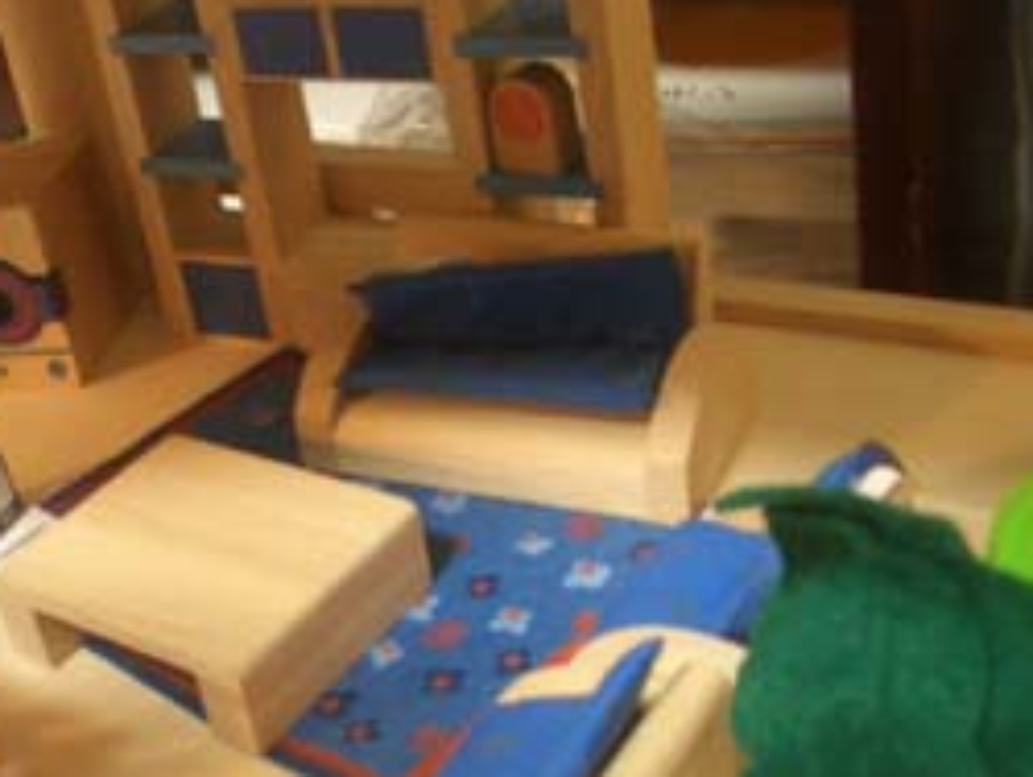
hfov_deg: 33.9
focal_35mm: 56
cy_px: 446
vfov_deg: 26.1
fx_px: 1673
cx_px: 306
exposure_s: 1/8
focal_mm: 5.8
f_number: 2.6
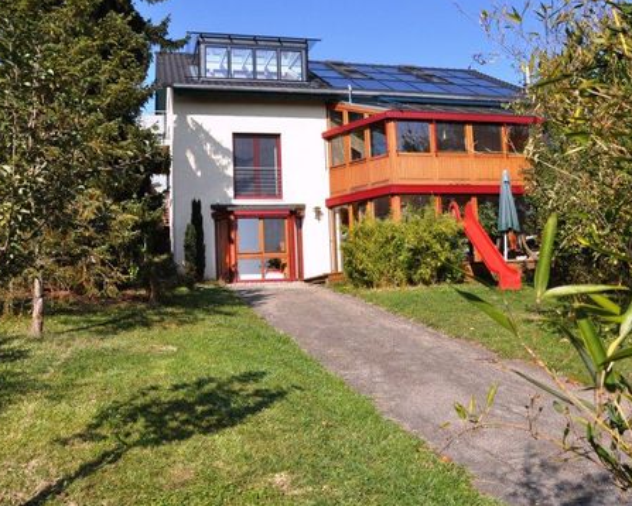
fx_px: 636
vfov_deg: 43.3
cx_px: 361
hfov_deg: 52.6
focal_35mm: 34
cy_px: 225
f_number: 9
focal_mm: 18
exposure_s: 1/320
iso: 200
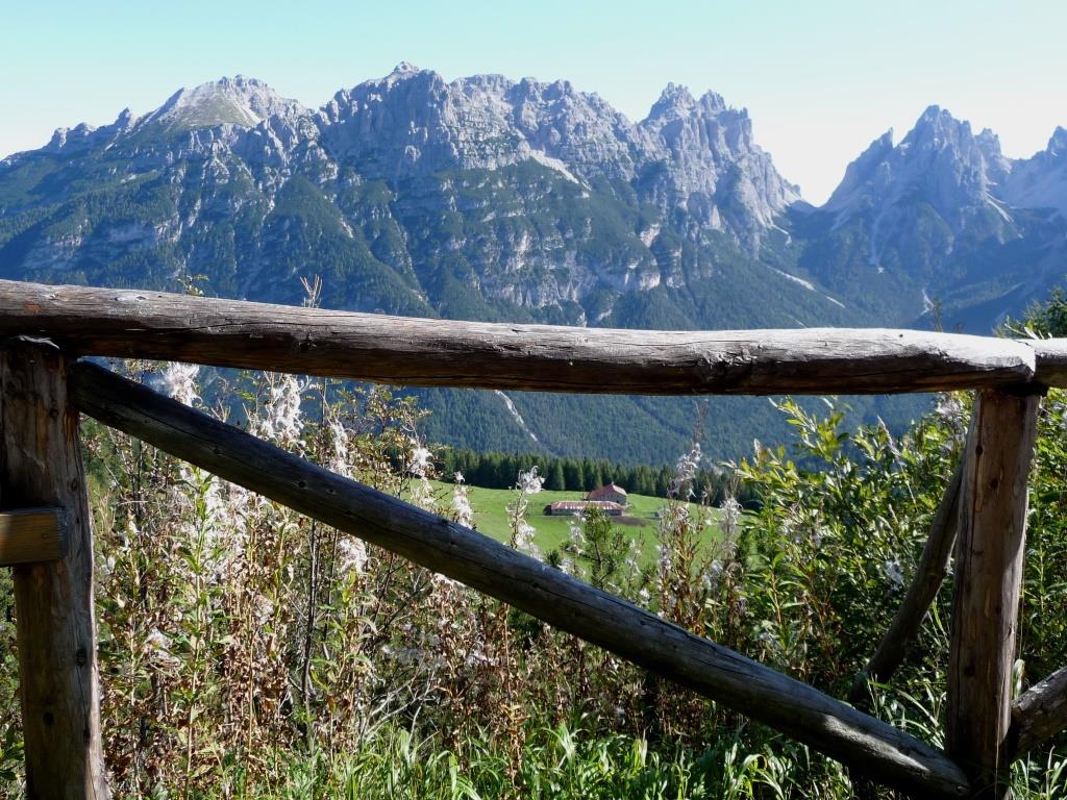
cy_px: 400
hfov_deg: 52.6
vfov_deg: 40.7
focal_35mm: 35
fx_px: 1079
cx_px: 534
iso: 100
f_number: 3.3
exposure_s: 1/320
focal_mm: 4.7
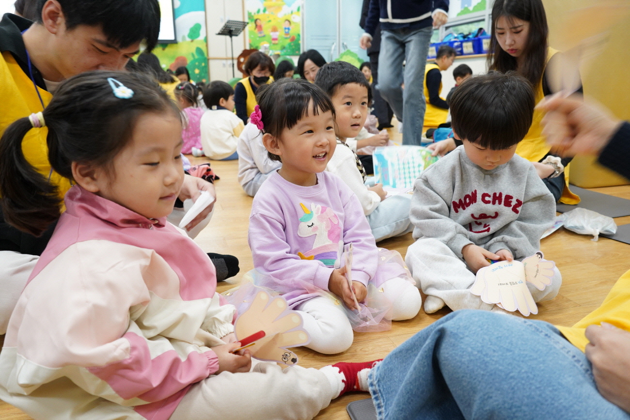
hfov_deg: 65.5
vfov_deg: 46.4
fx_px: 490
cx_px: 315
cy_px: 210
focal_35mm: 28
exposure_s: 1/60
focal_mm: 28
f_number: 5.6
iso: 2500
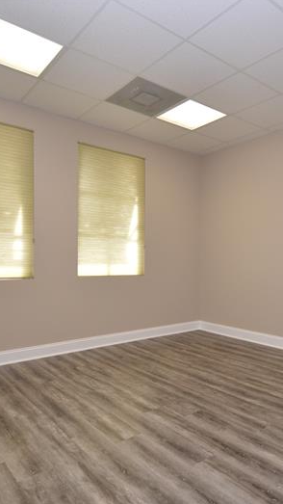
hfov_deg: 47.3
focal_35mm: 24
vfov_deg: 76.3
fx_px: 320
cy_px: 253
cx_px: 175
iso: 400
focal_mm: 10
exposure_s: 1/80
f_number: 4.5
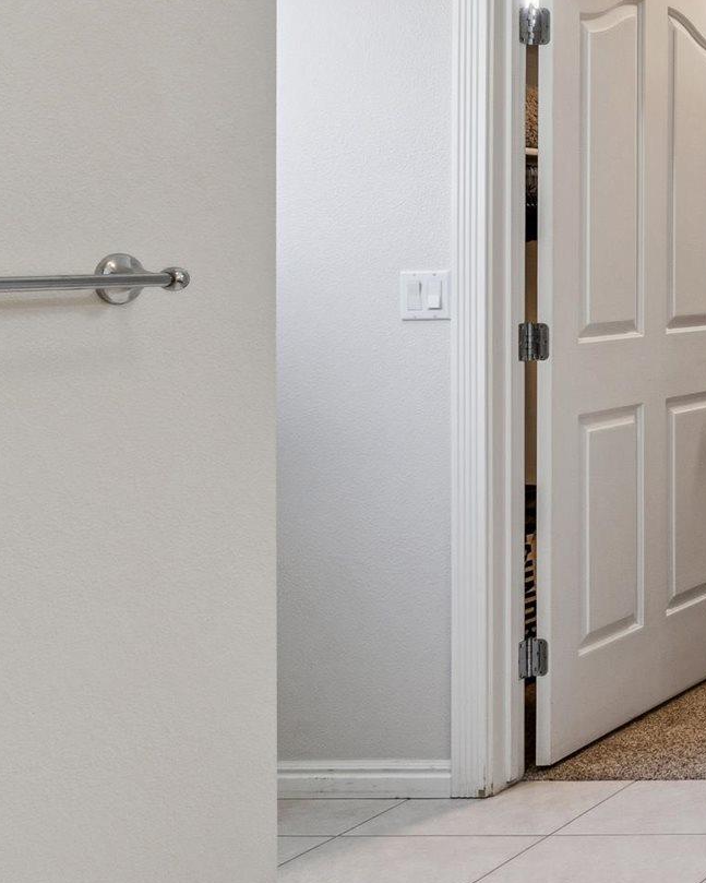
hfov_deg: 17.2
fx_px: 1498
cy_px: 259
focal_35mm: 57
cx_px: 1488
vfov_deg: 32.4
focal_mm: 16.1
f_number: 13
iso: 400
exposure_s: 1/8
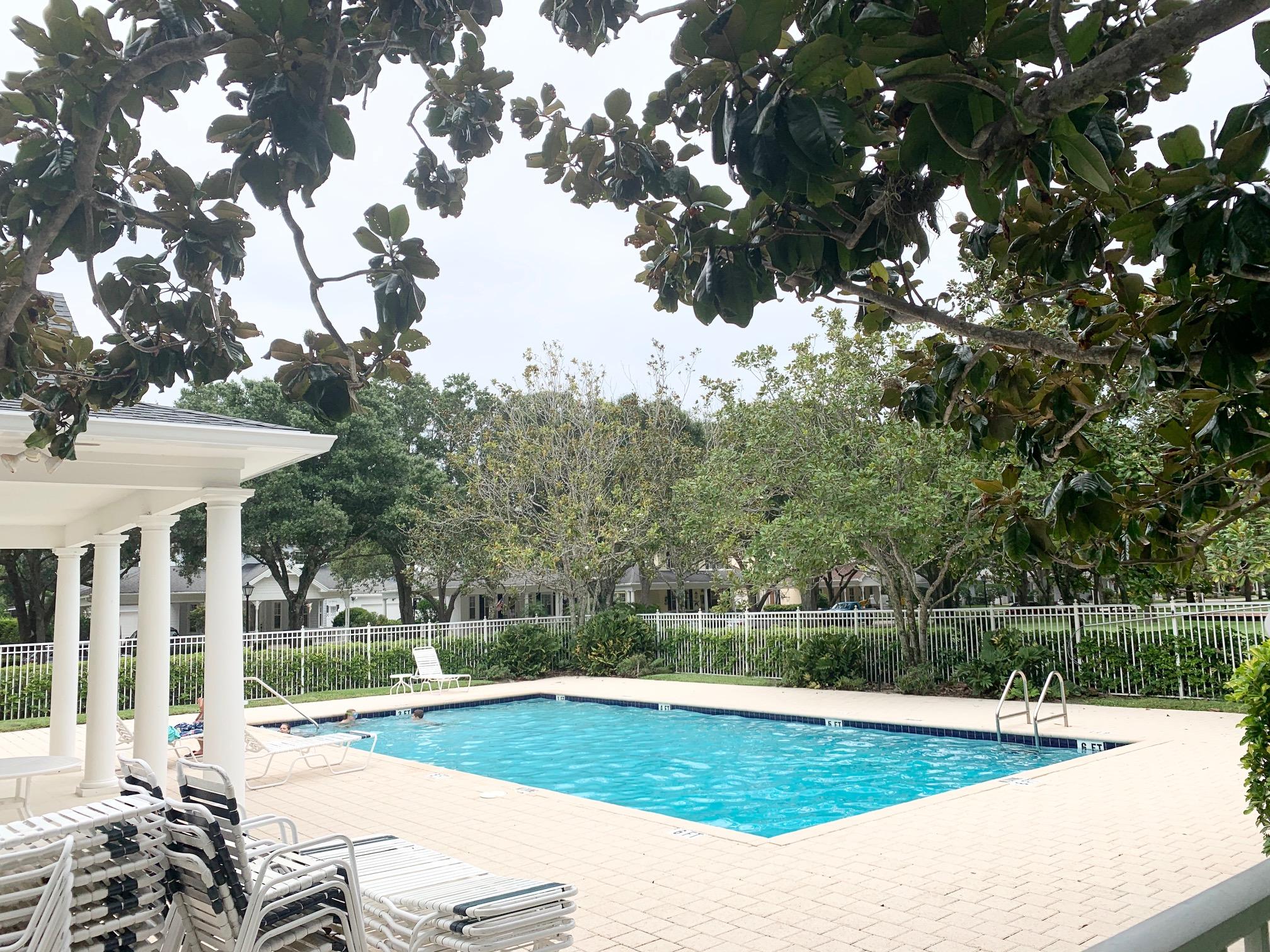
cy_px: 476
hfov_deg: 67.3
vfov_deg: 53.1
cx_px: 635
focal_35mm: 26
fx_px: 954
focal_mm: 4.25
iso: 25
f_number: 1.8
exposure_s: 1/2160
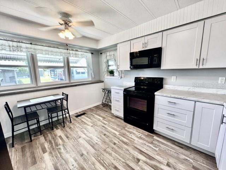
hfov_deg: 106.2
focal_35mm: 13
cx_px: 113
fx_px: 85
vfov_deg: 89.9
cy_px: 85
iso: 80
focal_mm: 1.57
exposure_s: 1/120
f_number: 1.8
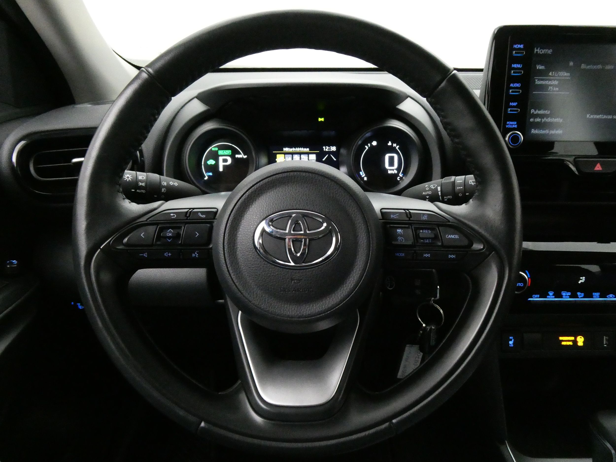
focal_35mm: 24
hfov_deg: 71.6
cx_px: 308
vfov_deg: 56.8
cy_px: 231
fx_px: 427
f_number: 3.3
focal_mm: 4.3
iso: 1600
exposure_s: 1/40
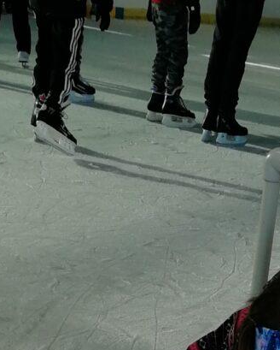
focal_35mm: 103
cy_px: 671
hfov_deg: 14.9
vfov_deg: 15.4
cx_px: 218
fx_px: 1065
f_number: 2.2
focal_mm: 3.95
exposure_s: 1/241
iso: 50
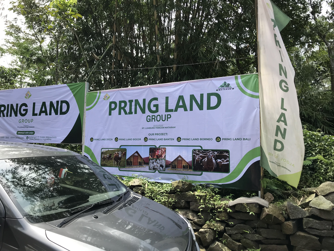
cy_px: 126
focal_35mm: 28
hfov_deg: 63.4
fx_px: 270
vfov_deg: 49.7
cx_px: 167
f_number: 1.8
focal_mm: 3.99
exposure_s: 1/805
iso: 20
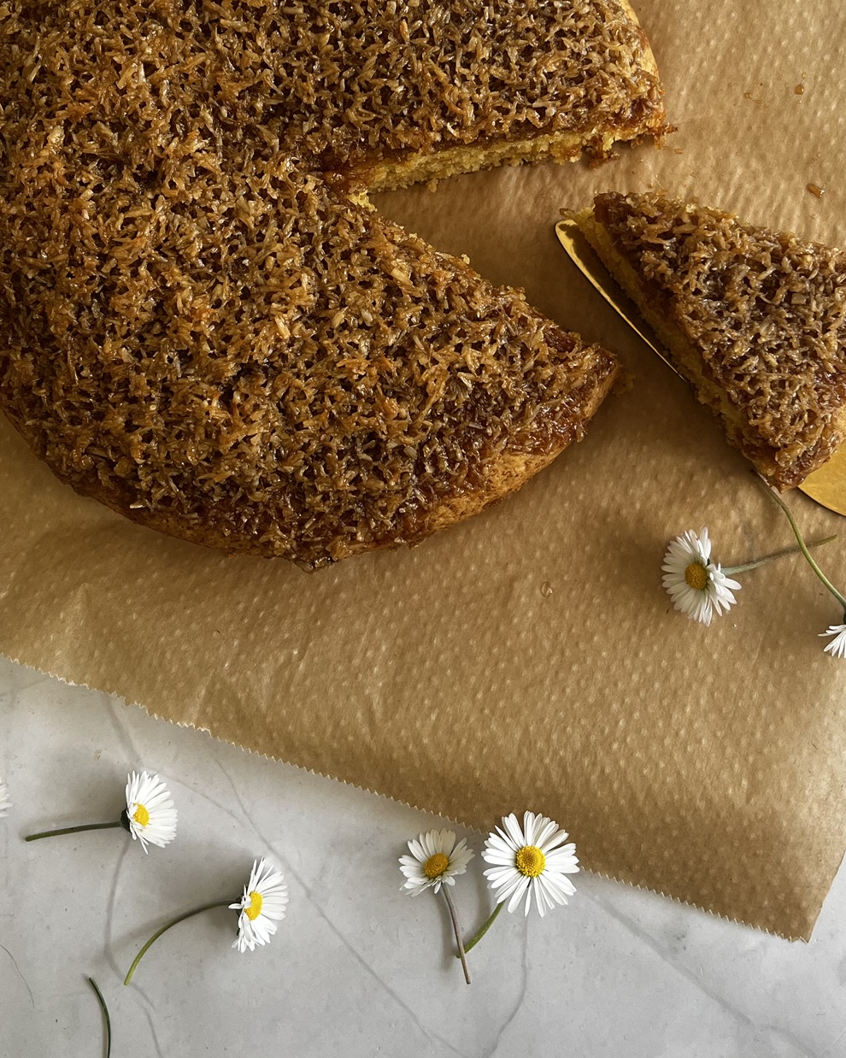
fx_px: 1284
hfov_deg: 36.5
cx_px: 429
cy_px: 302
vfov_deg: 43.7
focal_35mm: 41
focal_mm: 5.1
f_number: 1.6
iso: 40
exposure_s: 1/122
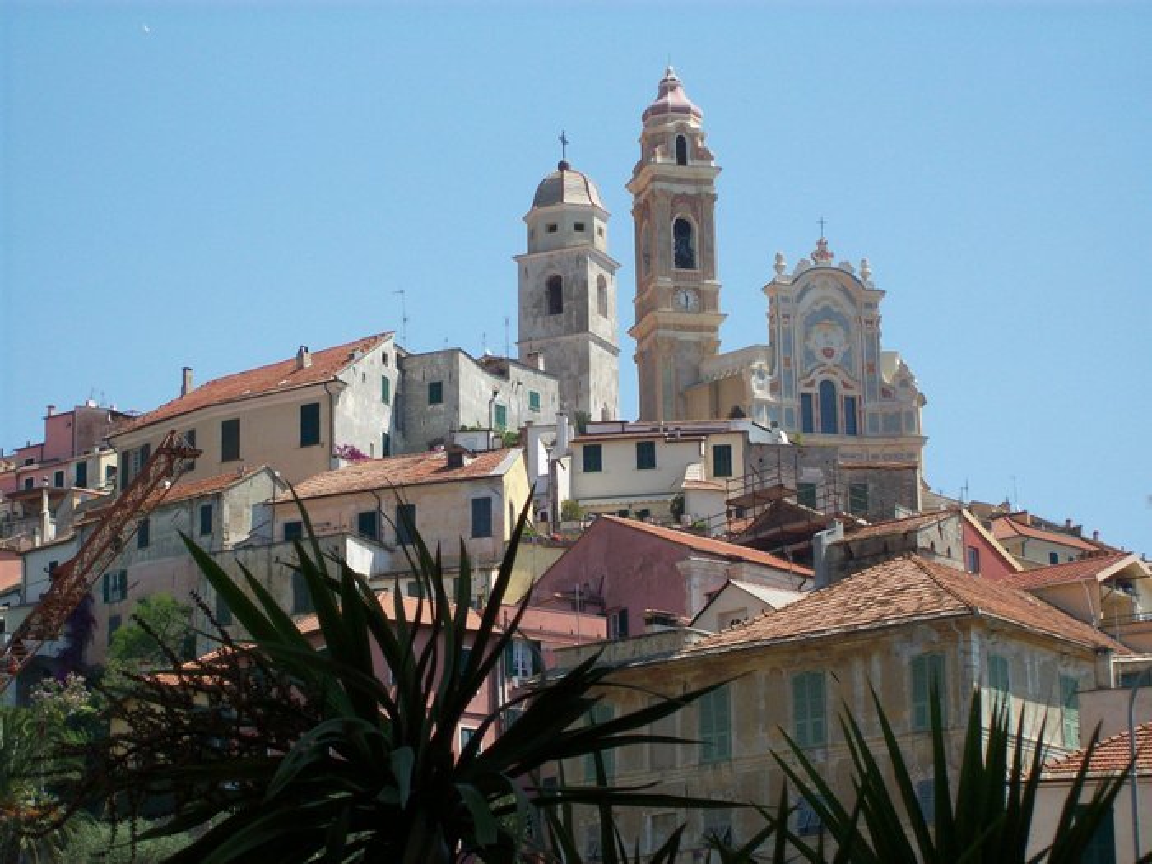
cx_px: 576
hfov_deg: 18.2
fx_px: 3594
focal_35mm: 108
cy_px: 432
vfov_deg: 13.7
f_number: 4.8
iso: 80
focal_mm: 18
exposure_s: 1/558
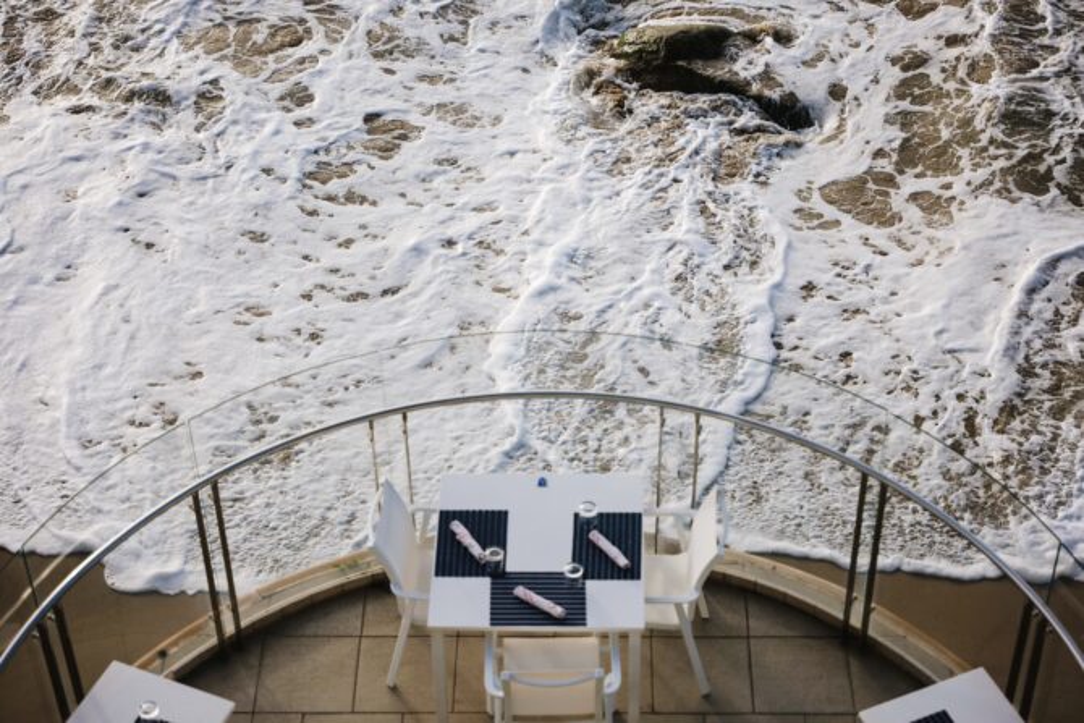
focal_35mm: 70
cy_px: 362
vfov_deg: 19.5
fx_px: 2108
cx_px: 542
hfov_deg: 28.8
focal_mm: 70
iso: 100
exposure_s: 1/2500
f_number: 2.8
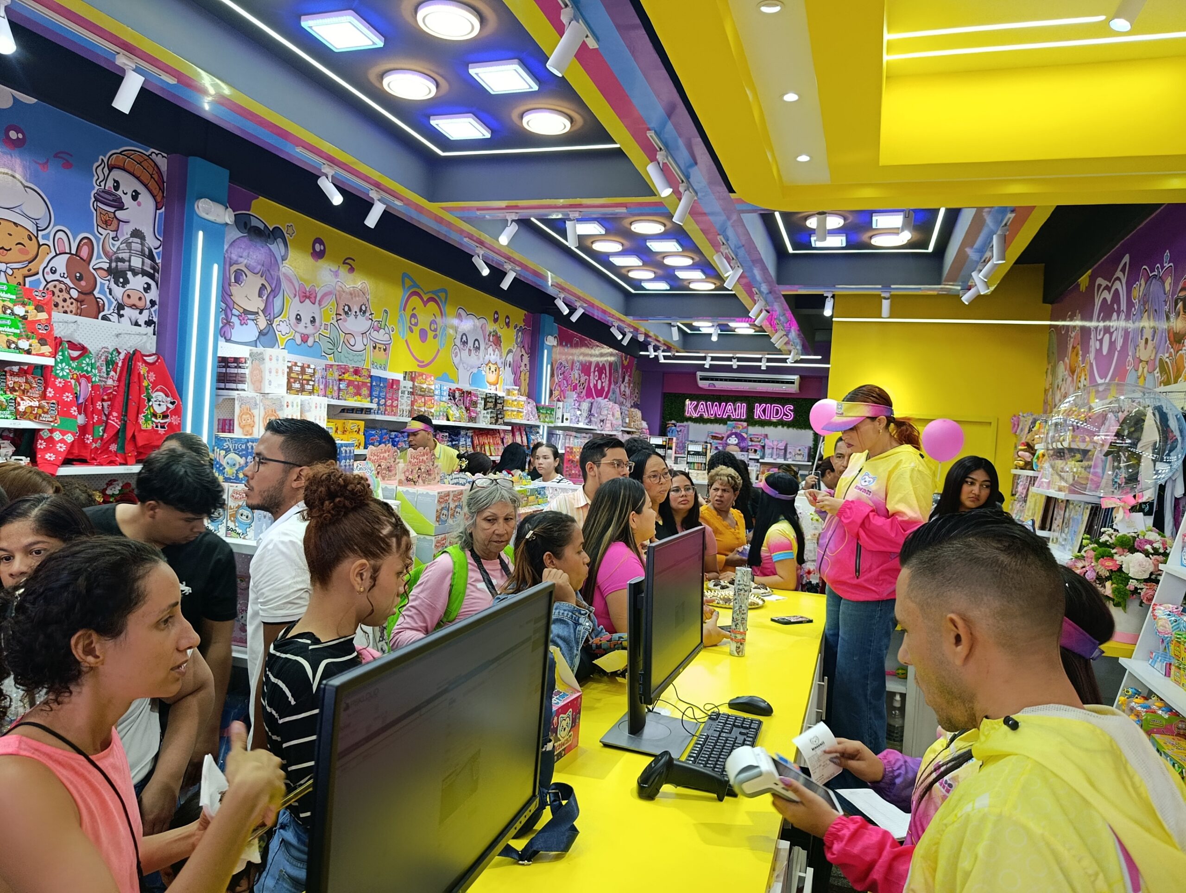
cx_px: 593
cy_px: 446
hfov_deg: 73.8
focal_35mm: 23
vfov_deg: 59.0
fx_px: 789
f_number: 1.65
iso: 441
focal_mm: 6.11
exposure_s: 1/100
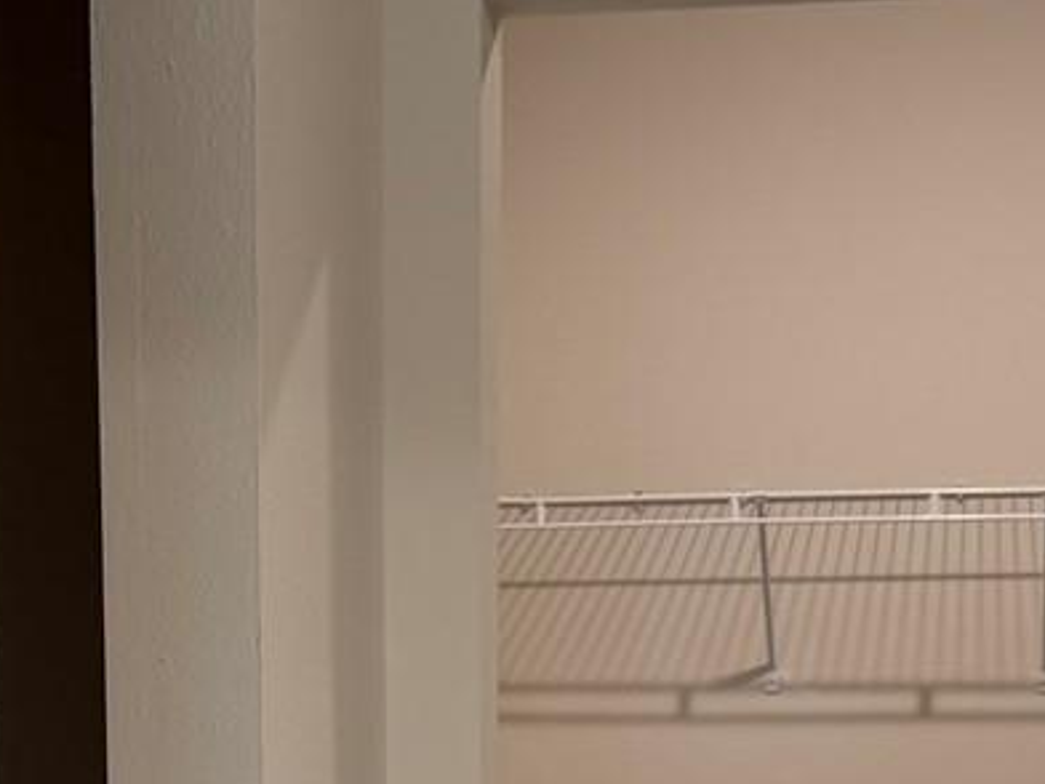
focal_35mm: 98
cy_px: 1000
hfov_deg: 19.9
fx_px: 2958
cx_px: 301
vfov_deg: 14.5
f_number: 1.78
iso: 125
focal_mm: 6.76
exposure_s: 1/60
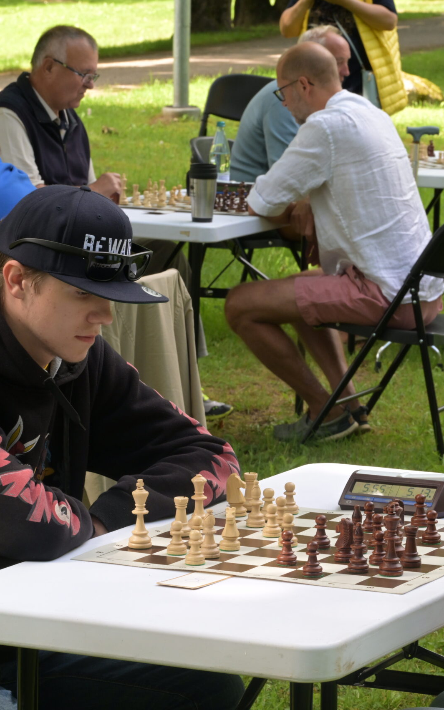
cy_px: 355
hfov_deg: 8.1
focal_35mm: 161
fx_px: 3117
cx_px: 272
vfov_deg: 13.0
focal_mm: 105
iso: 1000
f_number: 18
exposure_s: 1/80
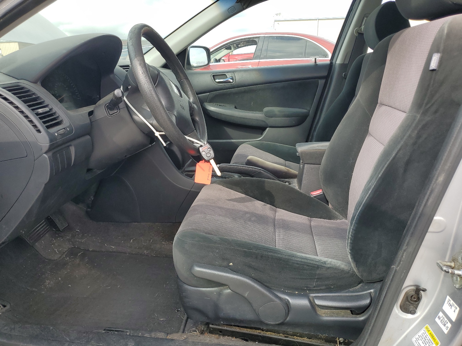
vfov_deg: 53.1
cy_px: 173
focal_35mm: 26
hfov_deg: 67.3
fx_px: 347
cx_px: 231
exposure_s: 1/588
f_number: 1.5
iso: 50
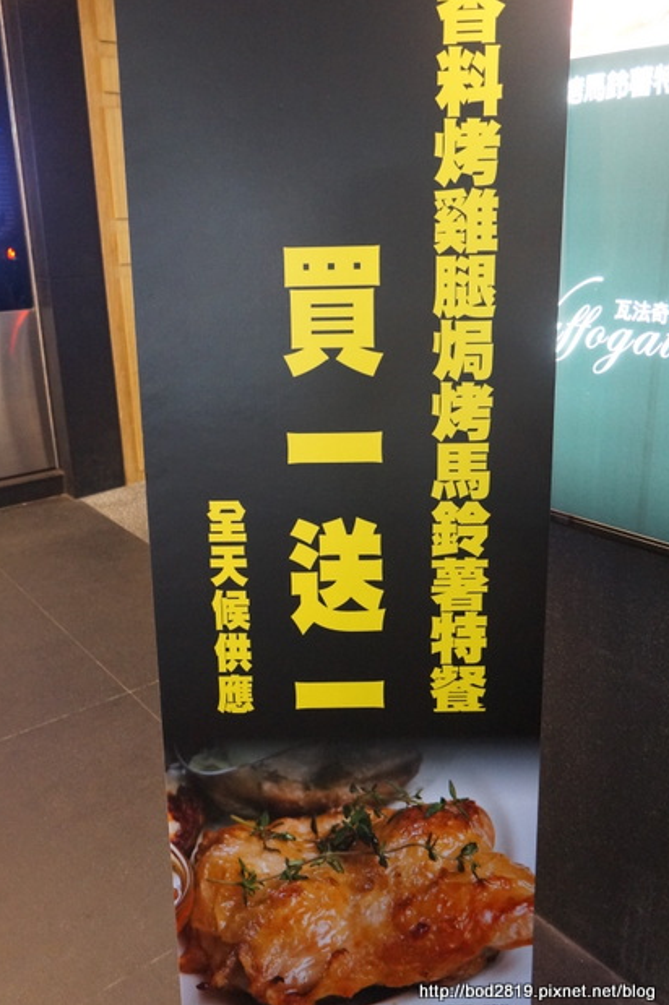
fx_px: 865
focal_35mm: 31
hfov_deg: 42.3
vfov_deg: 60.3
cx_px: 337
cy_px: 503
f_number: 4
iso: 3200
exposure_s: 1/25
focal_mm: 20
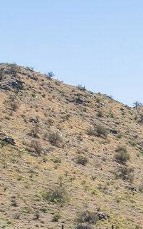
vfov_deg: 12.6
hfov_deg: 7.5
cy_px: 279
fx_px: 1009
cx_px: 371
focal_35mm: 162
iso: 100
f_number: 5.6
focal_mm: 12.3
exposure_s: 1/640
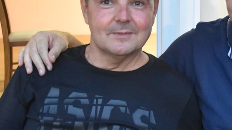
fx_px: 541
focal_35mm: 88
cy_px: 96
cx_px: 195
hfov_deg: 23.7
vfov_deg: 13.7
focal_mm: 18
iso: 3200
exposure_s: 1/25
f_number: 3.5
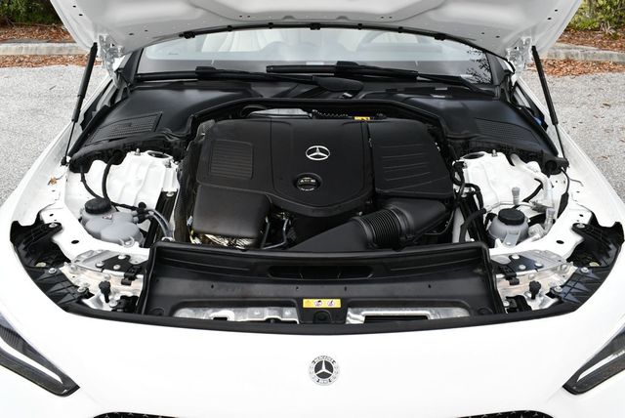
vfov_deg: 36.9
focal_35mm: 36
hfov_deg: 53.1
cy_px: 209
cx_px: 312
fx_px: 626
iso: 200
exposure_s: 1/250
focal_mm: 18
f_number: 6.3
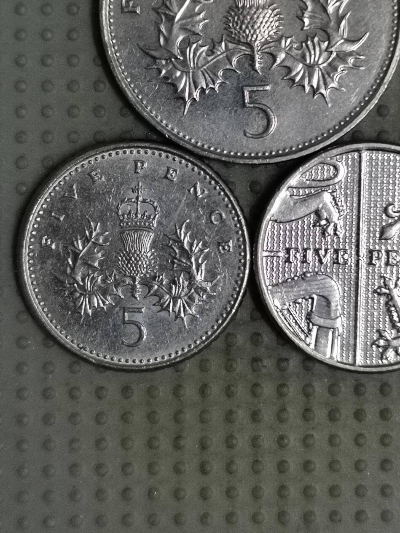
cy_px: 172
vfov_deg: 26.2
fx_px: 1140
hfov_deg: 19.9
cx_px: 244
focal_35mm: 74
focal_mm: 4.75
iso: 250
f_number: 1.8
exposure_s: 1/36
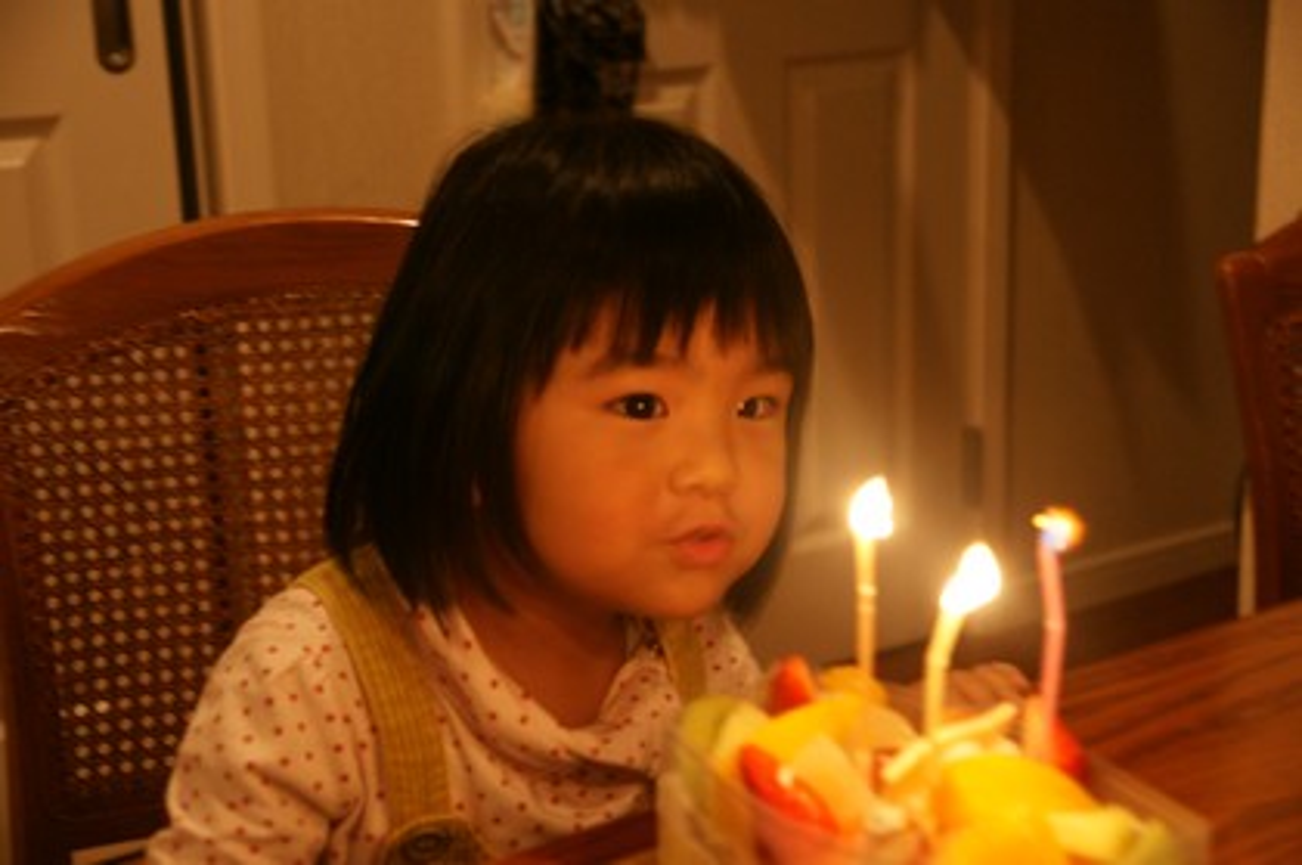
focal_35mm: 60
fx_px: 2167
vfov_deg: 22.6
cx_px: 651
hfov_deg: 33.4
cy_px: 432
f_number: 5
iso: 800
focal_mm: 40
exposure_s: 1/8
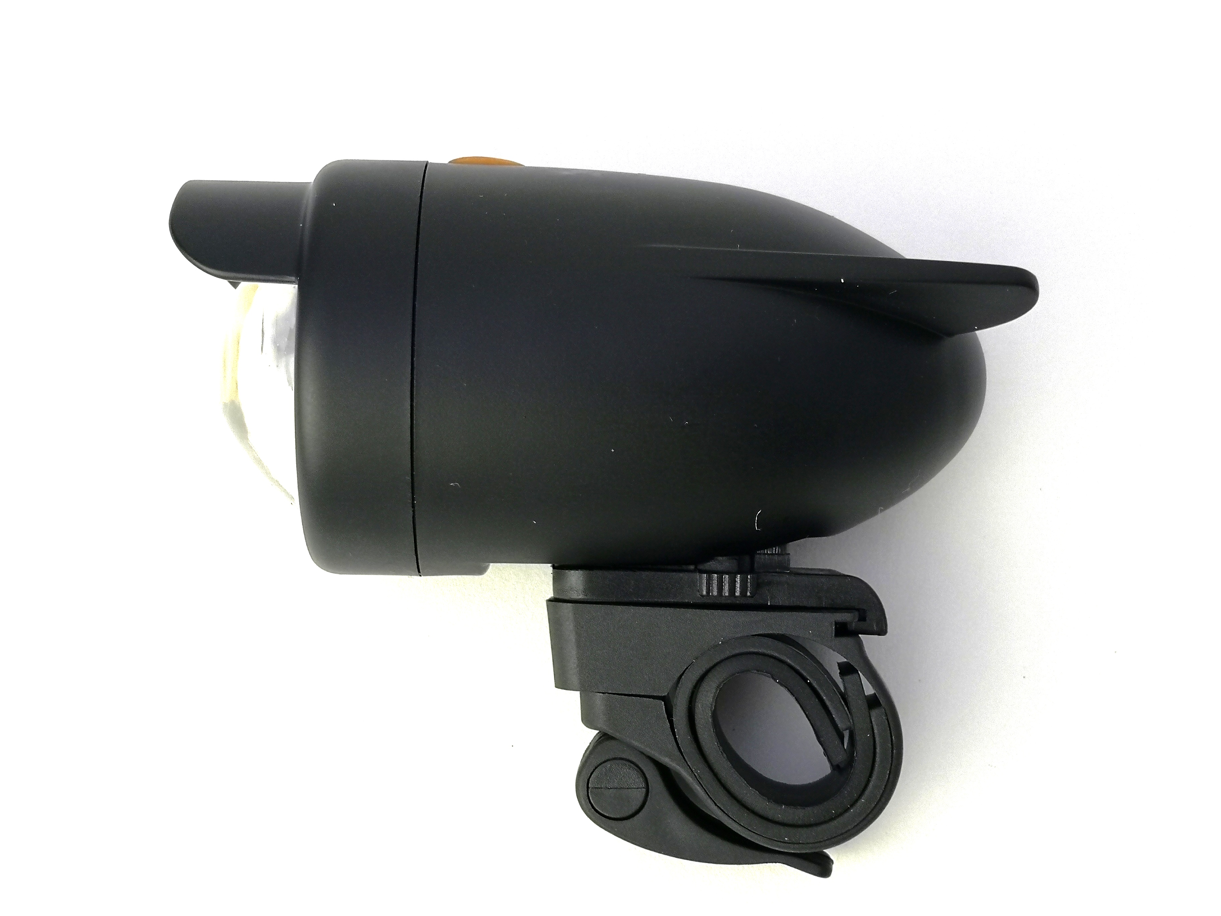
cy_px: 458
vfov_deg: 29.1
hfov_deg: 38.2
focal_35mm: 50
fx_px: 1764
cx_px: 610
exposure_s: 1/119
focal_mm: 5.58
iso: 50
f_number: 1.8
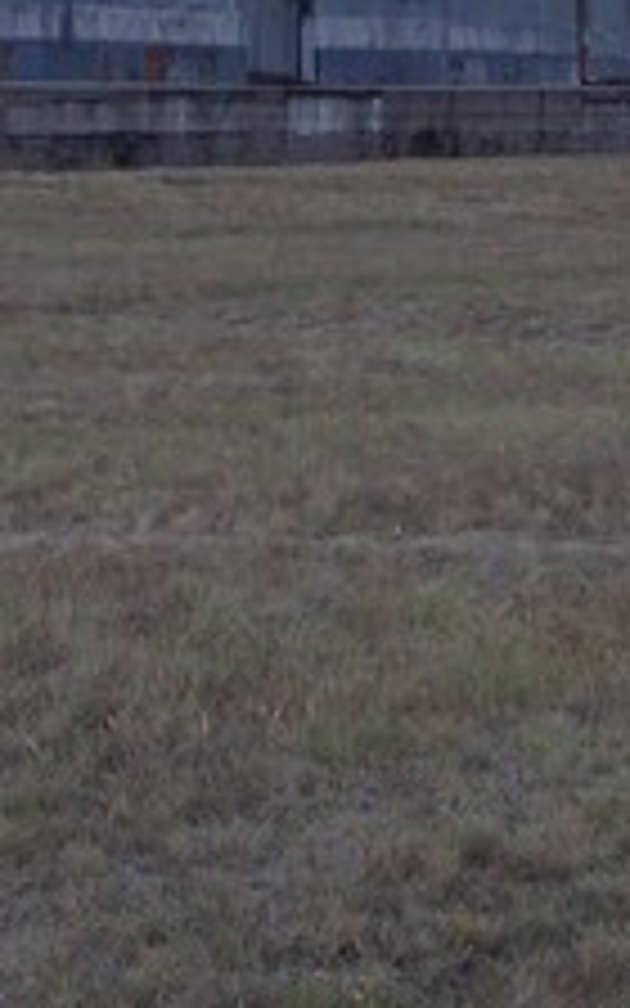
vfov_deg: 15.0
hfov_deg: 9.4
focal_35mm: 138
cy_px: 94
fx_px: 3791
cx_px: -4
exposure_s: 1/320
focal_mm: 5.3
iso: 80
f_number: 6.2
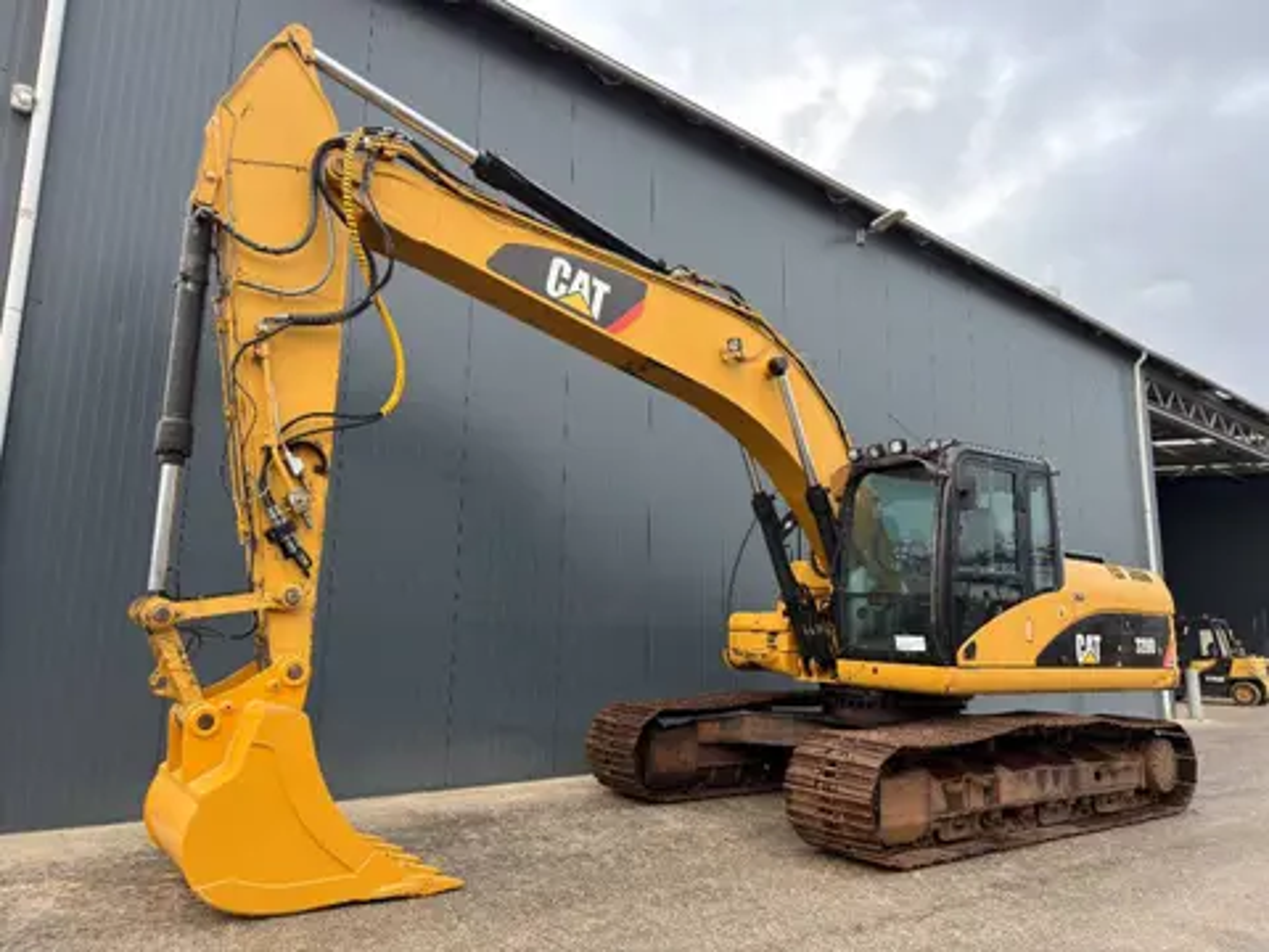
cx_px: 634
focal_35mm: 24
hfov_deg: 71.6
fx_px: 880
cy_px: 476
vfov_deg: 56.8
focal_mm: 6.76
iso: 200
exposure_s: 1/152
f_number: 1.78
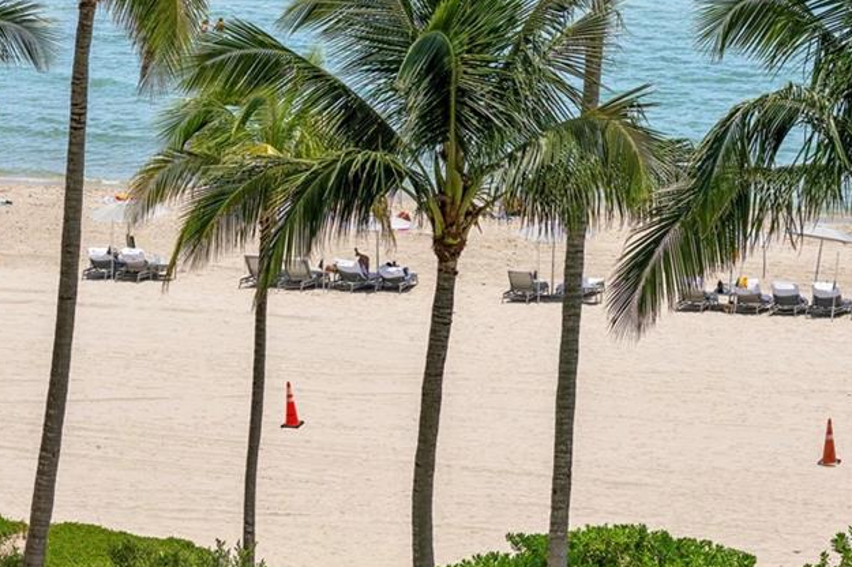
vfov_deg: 10.7
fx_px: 3028
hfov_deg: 16.0
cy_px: 105
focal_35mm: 128
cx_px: 420
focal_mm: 50
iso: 64
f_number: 3.2
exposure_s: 1/2000
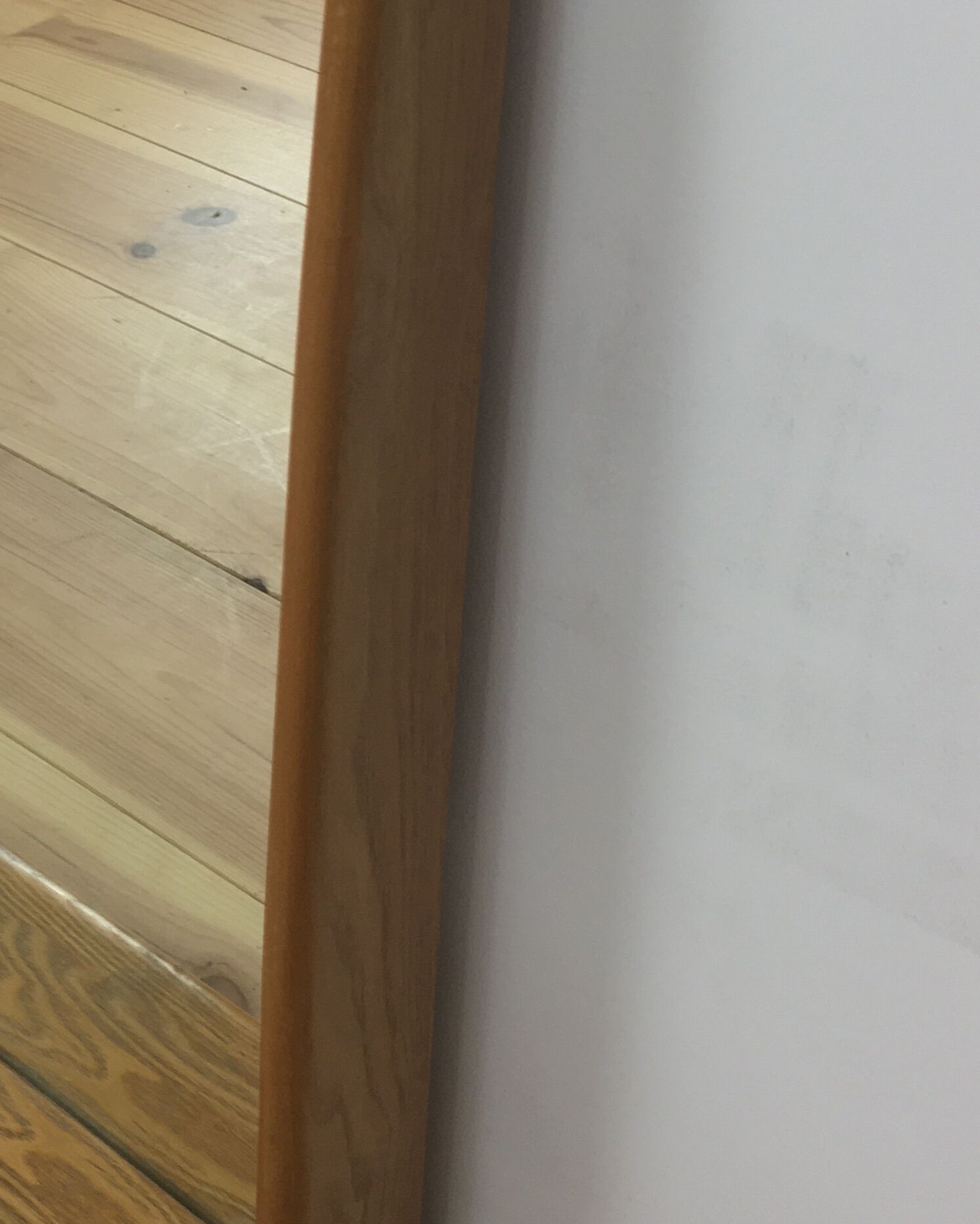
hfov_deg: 24.0
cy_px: 407
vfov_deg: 30.7
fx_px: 2211
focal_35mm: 61
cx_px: 32
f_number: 2.2
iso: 32
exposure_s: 1/33
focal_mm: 4.15
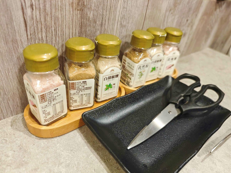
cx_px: 116
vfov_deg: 58.9
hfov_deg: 73.9
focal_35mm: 23
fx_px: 153
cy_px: 86
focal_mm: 8.72
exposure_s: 1/360
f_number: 1.63
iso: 2500
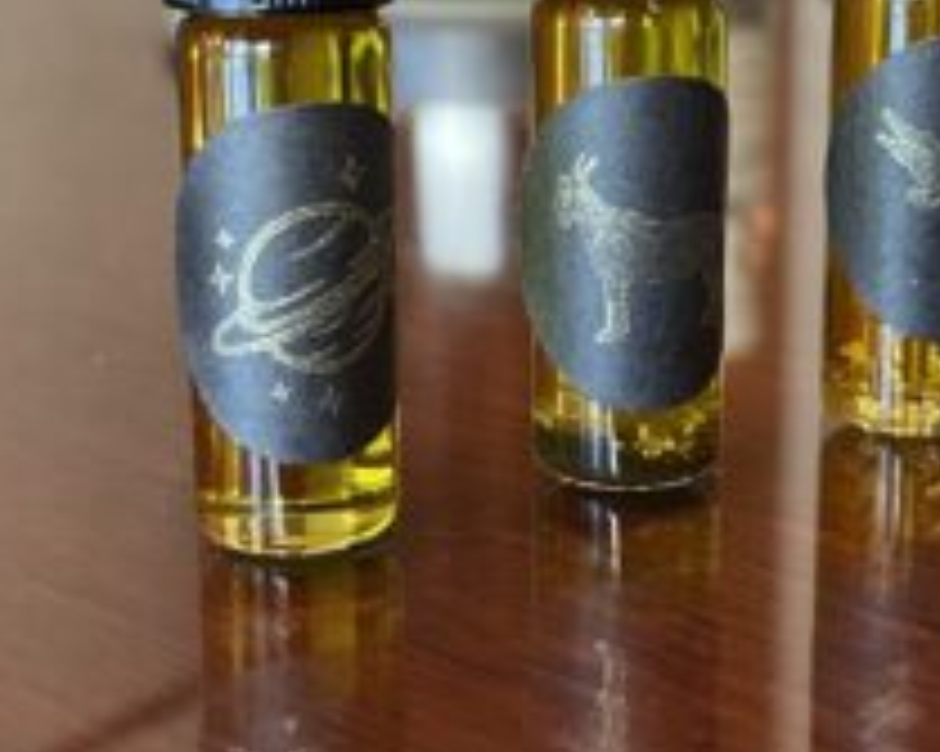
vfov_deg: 20.8
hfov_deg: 26.0
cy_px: 212
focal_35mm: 73
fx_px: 2030
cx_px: 576
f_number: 1.6
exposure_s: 1/40
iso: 400
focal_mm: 4.2
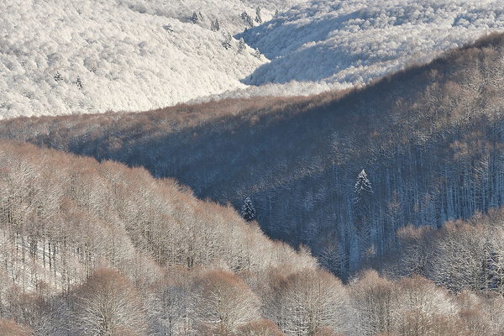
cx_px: 252
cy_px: 168
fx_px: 1890
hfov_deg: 15.2
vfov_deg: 10.2
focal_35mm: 135
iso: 100
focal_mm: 90
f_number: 11
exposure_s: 1/180
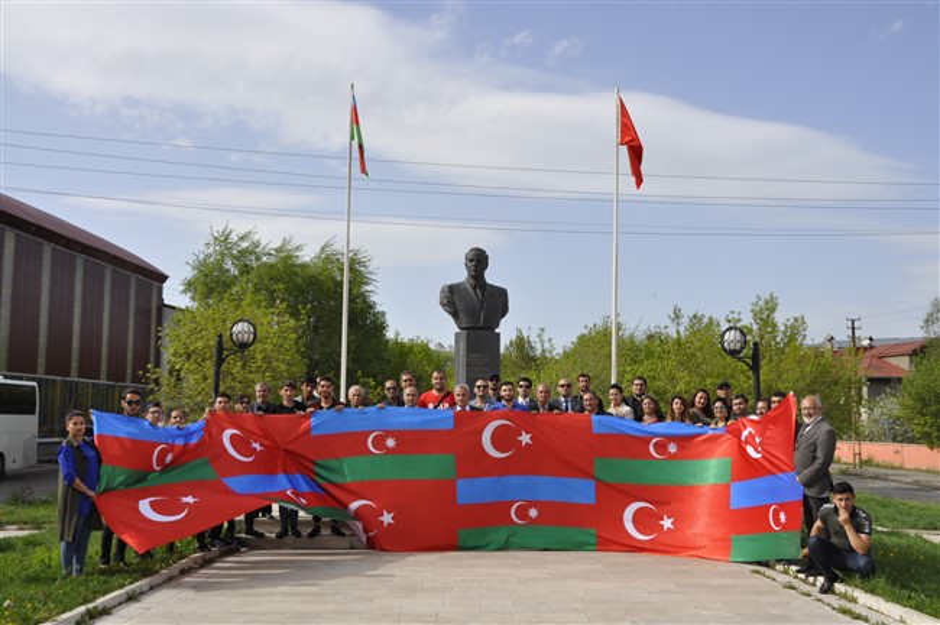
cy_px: 312
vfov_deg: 34.1
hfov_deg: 49.6
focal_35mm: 39
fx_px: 1017
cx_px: 470
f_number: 10
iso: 250
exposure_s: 1/400
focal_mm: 26
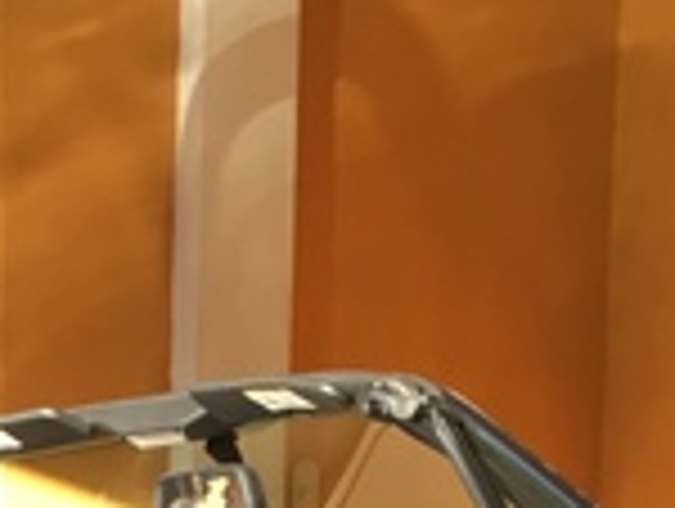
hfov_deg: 14.7
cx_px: 0
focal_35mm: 132
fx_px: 2578
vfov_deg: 10.4
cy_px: 1003
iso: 32
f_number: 2.4
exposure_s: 1/120
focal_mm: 3.3
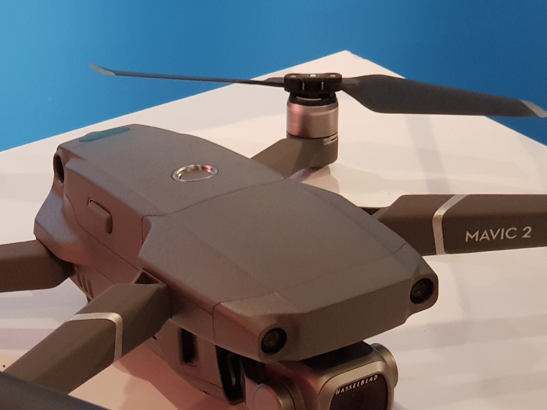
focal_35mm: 120
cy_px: 349
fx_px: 1896
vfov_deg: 12.3
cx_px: 211
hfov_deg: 16.4
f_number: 2.4
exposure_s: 1/17
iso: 320
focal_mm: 6
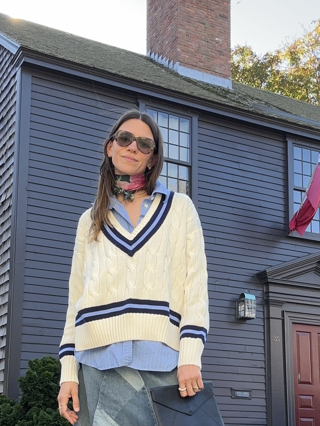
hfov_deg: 25.7
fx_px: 702
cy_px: 299
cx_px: 167
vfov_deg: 33.3
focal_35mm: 57
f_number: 1.9
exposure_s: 1/131
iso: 20
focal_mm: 2.69
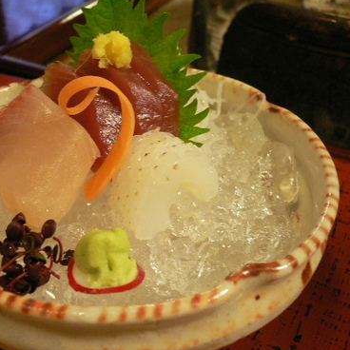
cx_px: 116
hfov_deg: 39.5
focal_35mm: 42
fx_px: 480
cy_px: 174
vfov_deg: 40.0
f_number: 2.8
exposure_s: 1/8
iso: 200
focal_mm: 5.8
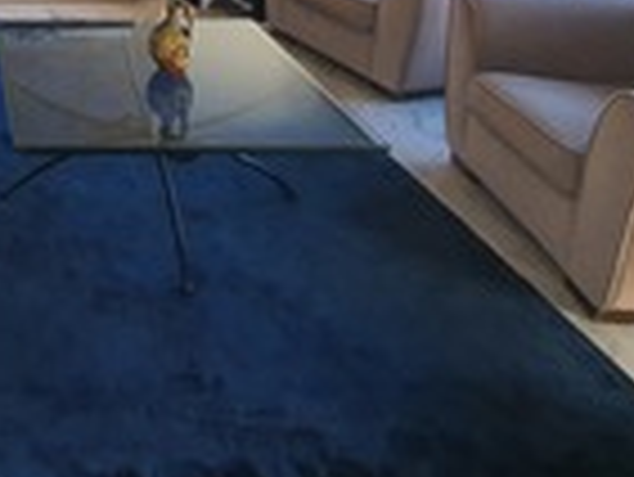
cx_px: -38
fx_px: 770
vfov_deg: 28.0
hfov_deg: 38.3
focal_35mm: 42
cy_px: -155
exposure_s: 1/50
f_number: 2.2
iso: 64
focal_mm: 1.8
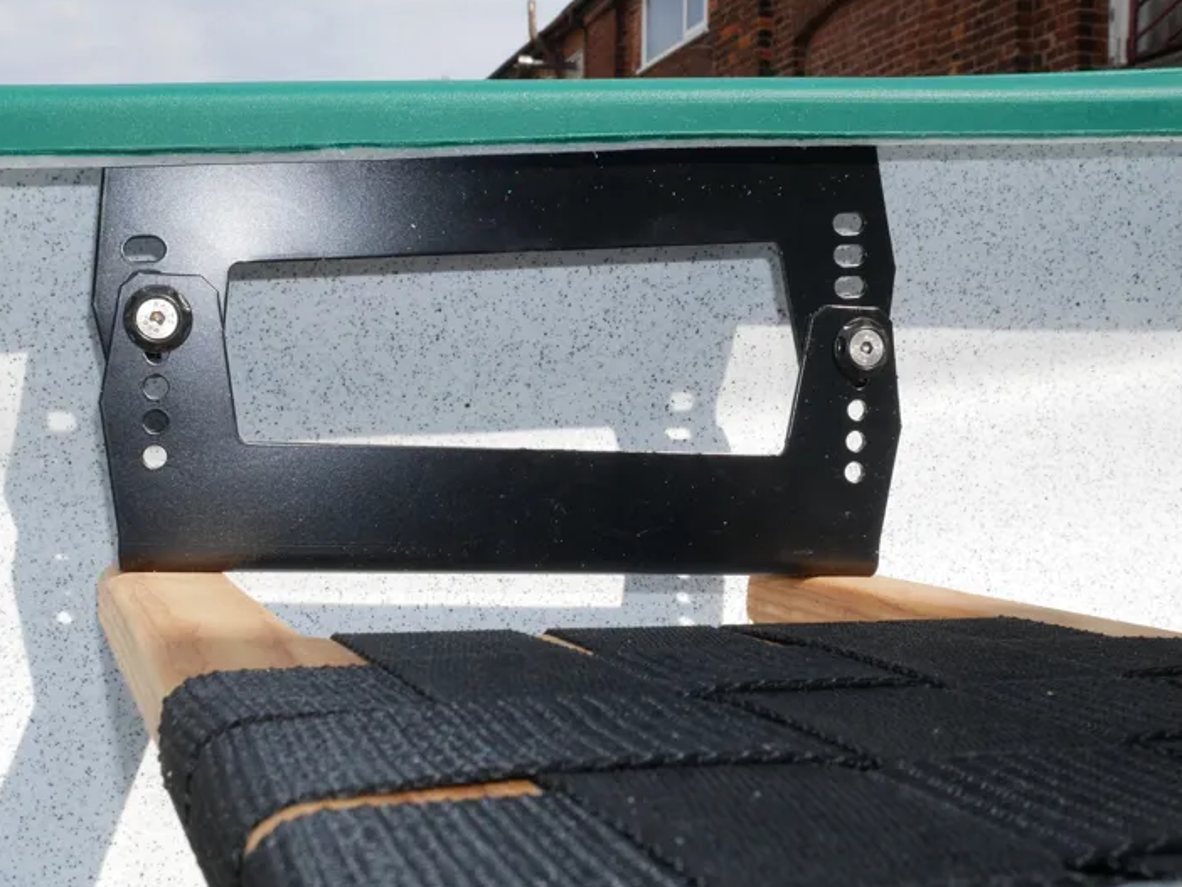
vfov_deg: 35.1
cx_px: 522
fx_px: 1400
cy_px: 486
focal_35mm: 41
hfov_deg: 45.7
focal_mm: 18
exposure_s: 1/160
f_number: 14
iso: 200
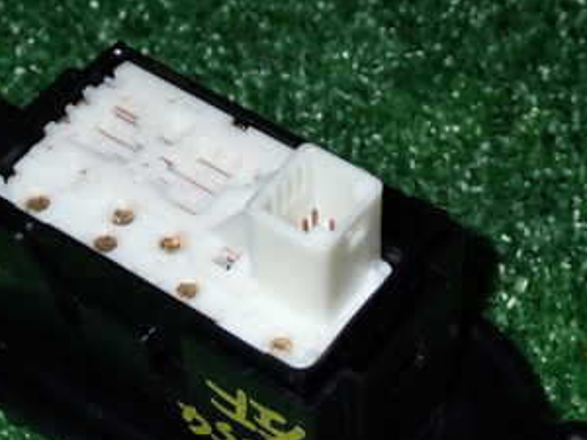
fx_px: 1696
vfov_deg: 14.7
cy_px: 342
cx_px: 282
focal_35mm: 100
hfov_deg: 19.6
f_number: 9
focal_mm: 9.01
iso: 200
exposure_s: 1/50
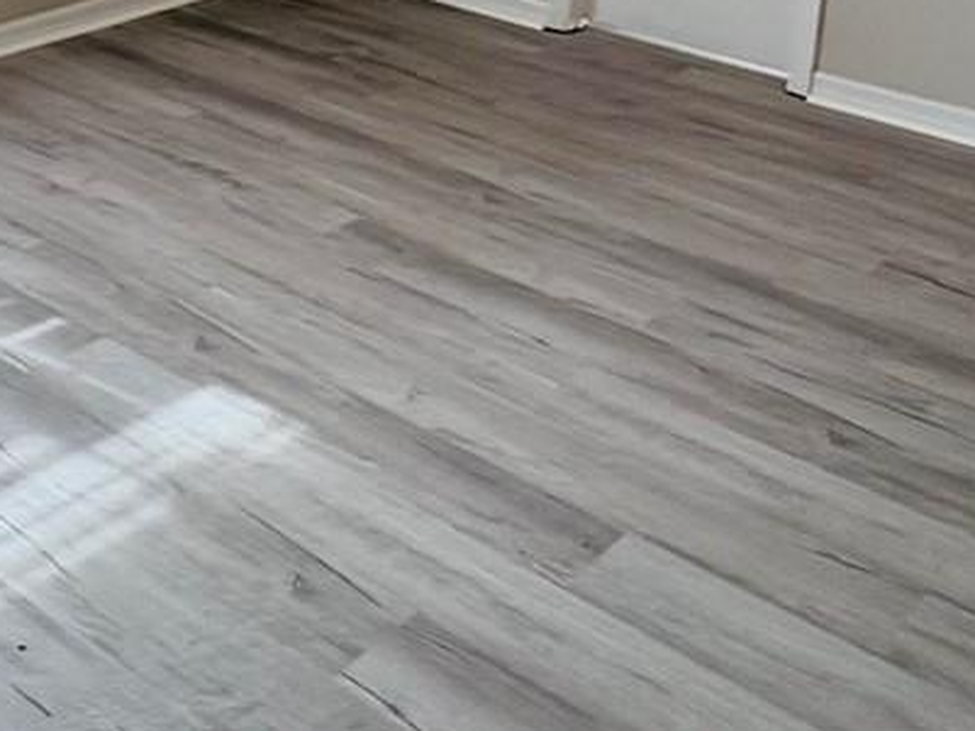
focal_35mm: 56
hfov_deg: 33.0
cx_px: 144
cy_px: -190
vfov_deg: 23.4
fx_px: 1577
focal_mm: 2.22
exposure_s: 1/120
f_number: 2.2
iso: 125
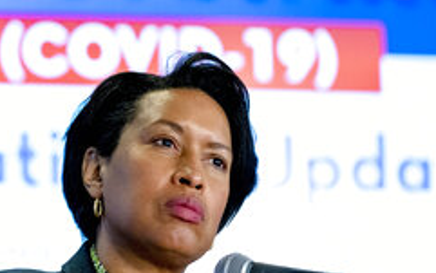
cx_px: 152
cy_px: 164
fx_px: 4316
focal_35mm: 363
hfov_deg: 5.8
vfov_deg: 3.6
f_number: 3.2
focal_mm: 168
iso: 4000
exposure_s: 1/500
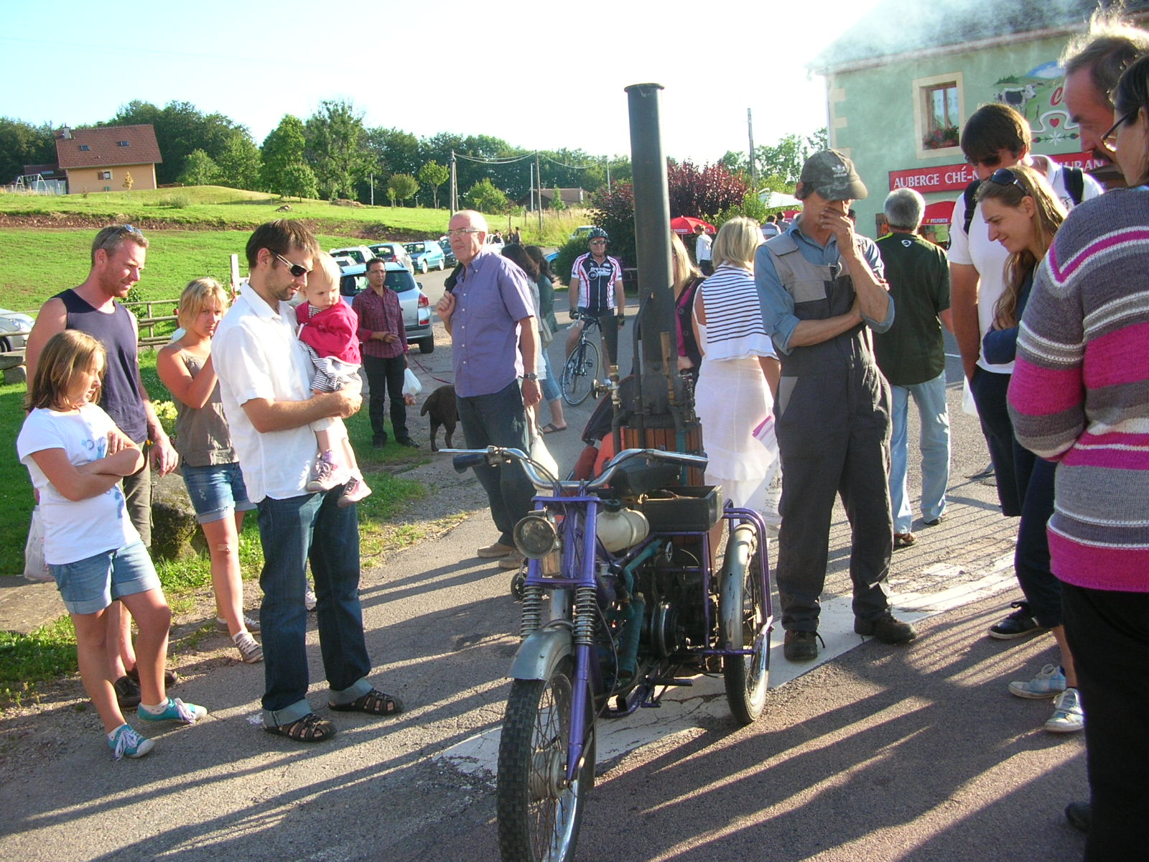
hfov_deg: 52.6
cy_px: 431
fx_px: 1162
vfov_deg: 40.7
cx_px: 574
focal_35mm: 35
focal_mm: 5.8
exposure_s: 1/266
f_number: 2.8
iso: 50
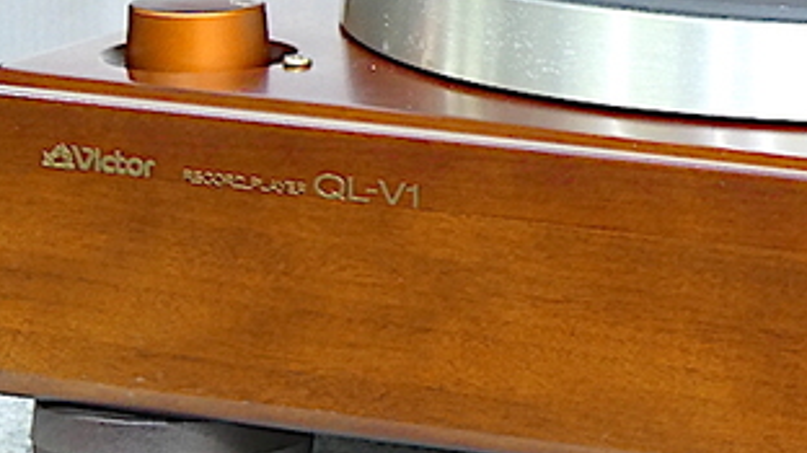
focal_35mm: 416
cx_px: 1097
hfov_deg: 5.2
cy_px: 67
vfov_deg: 2.9
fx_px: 8896
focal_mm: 22.3
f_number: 5.2
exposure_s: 1/4
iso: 200
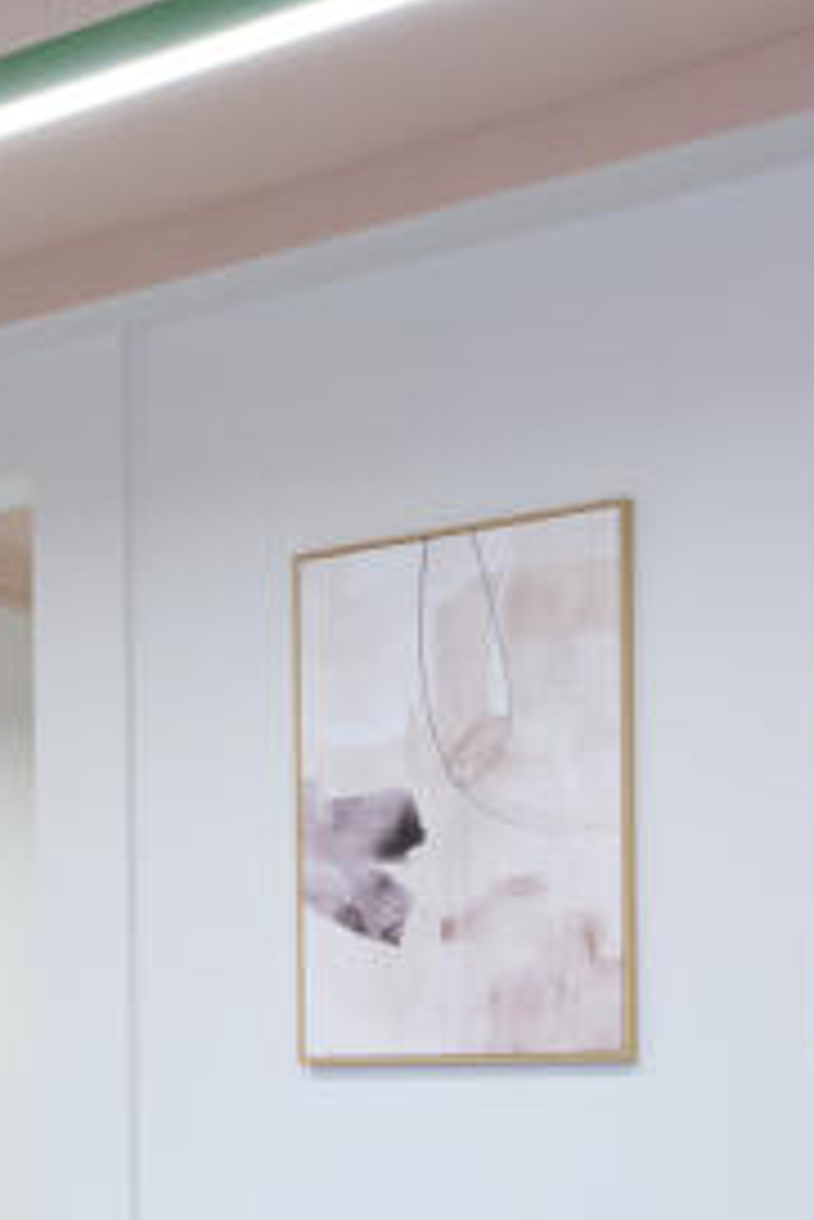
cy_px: 1245
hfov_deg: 19.8
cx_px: 153
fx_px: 2303
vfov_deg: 27.7
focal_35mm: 68
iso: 160
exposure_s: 1/5
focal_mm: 18
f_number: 8
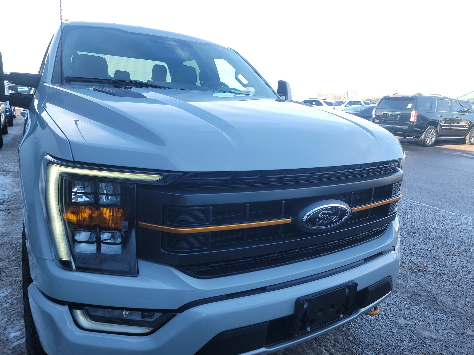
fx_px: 329
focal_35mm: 24
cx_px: 237
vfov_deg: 56.8
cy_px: 178
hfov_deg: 71.6
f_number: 1.8
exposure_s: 1/183
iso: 50
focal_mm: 6.7
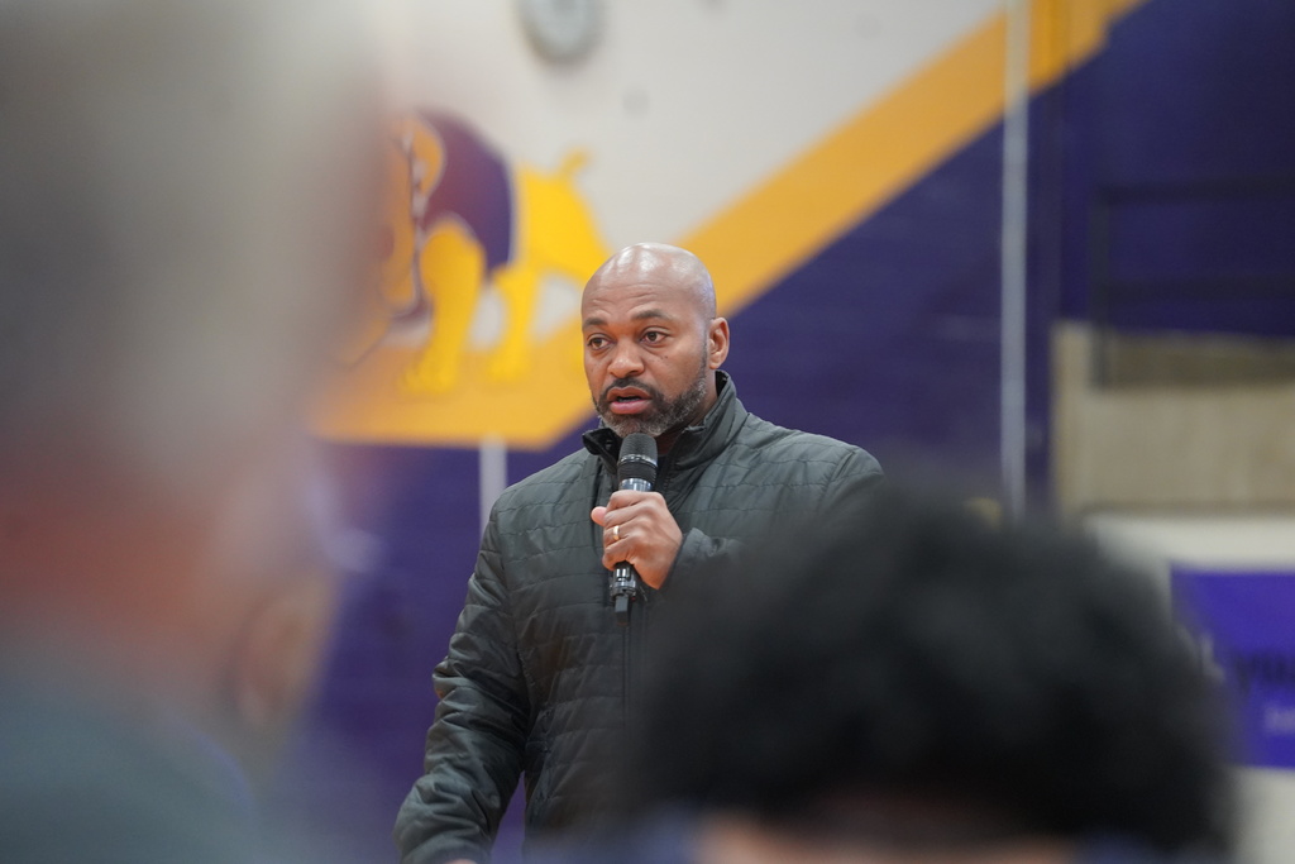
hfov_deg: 10.4
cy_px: 432
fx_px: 7123
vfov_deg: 6.9
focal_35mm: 198
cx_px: 648
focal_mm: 198
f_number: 4
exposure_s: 1/200
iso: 6400
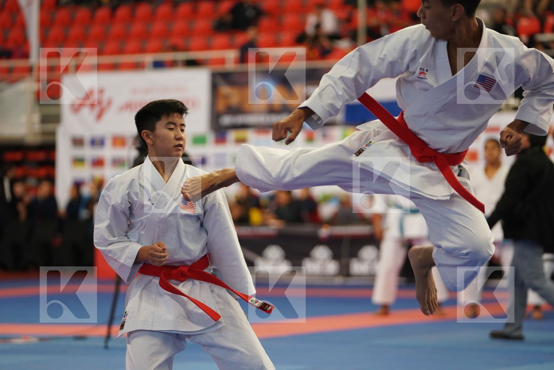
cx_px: 277
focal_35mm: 144
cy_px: 185
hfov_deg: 14.3
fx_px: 2216
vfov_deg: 9.5
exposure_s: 1/500
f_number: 2.8
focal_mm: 144
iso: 1250
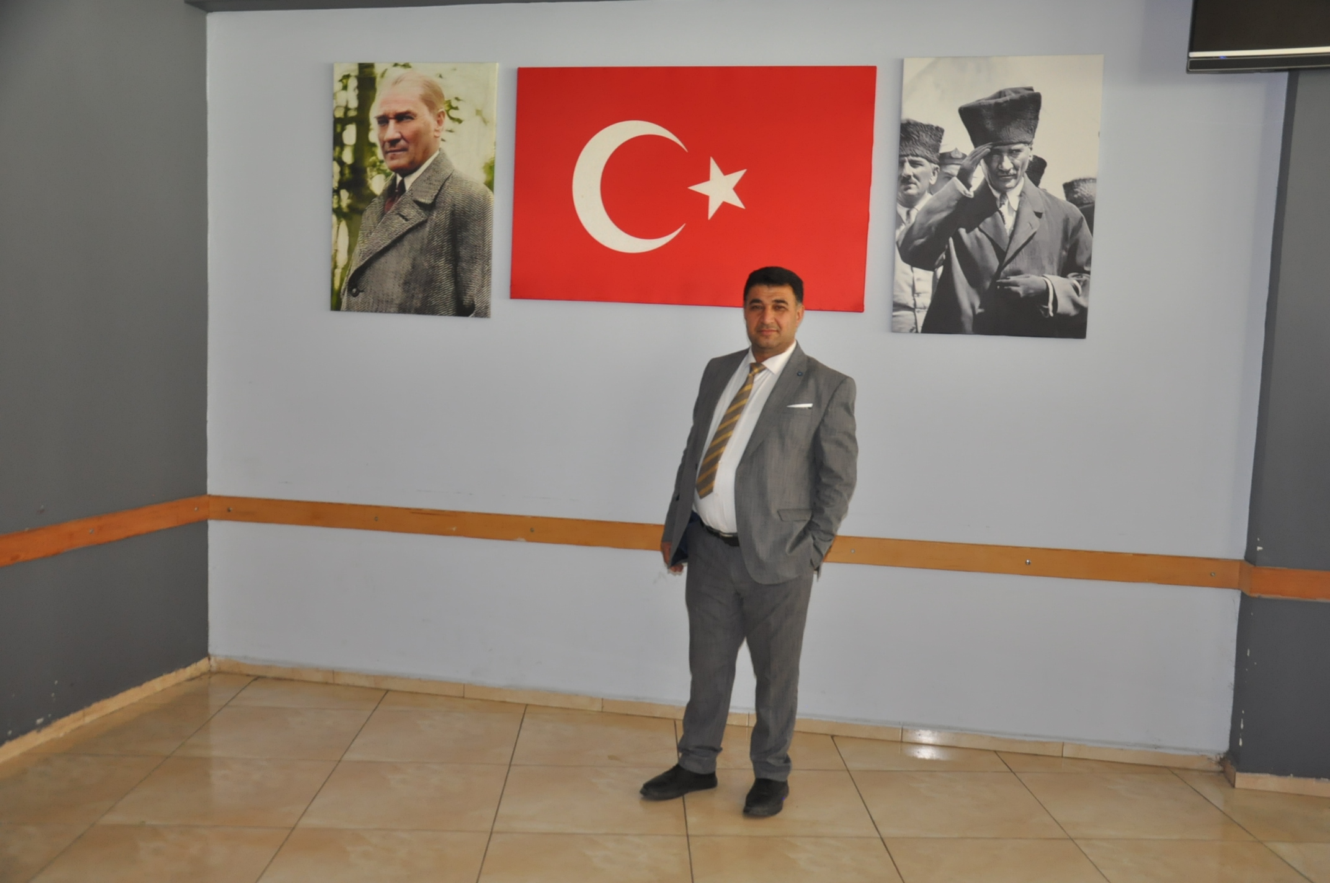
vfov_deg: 39.9
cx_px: 665
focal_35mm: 33
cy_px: 442
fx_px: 1218
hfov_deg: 57.3
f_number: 3.8
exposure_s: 1/60
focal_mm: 22
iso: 800
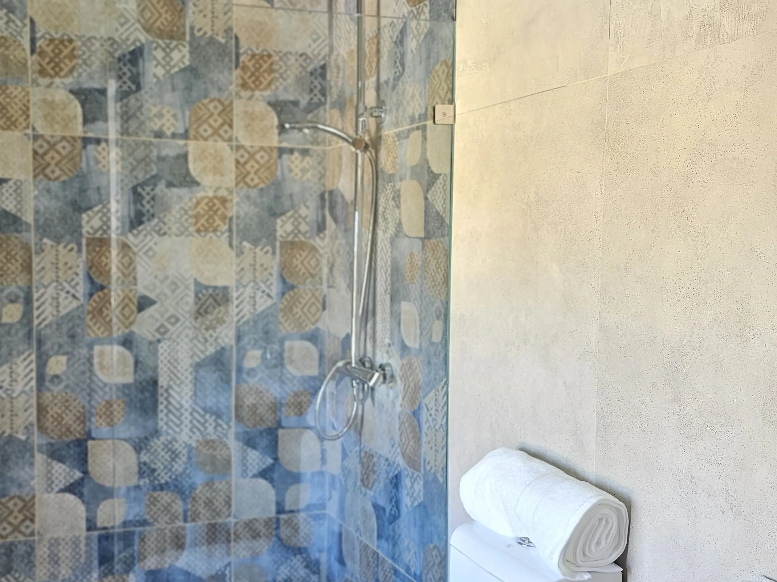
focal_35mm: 43
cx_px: 325
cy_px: 343
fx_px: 965
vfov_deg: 33.5
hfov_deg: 43.7
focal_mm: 6.3
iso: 100
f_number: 1.7
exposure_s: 1/120
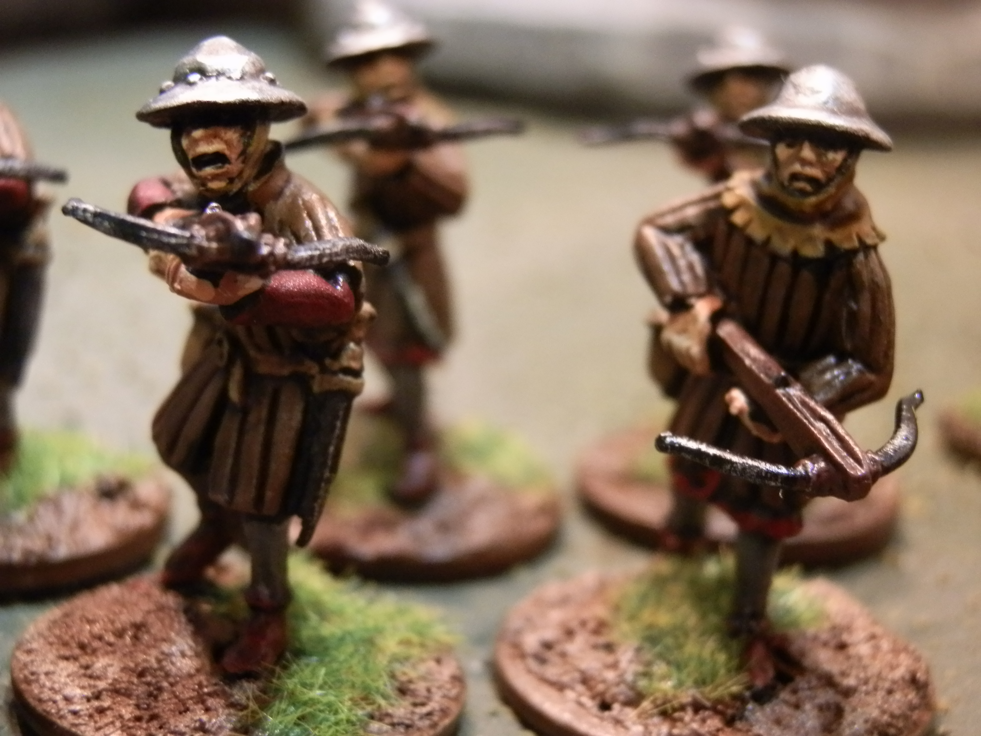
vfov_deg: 24.0
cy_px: 368
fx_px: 1729
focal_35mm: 61
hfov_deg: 31.7
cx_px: 490
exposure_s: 1/20
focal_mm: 10.99
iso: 400
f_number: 3.7
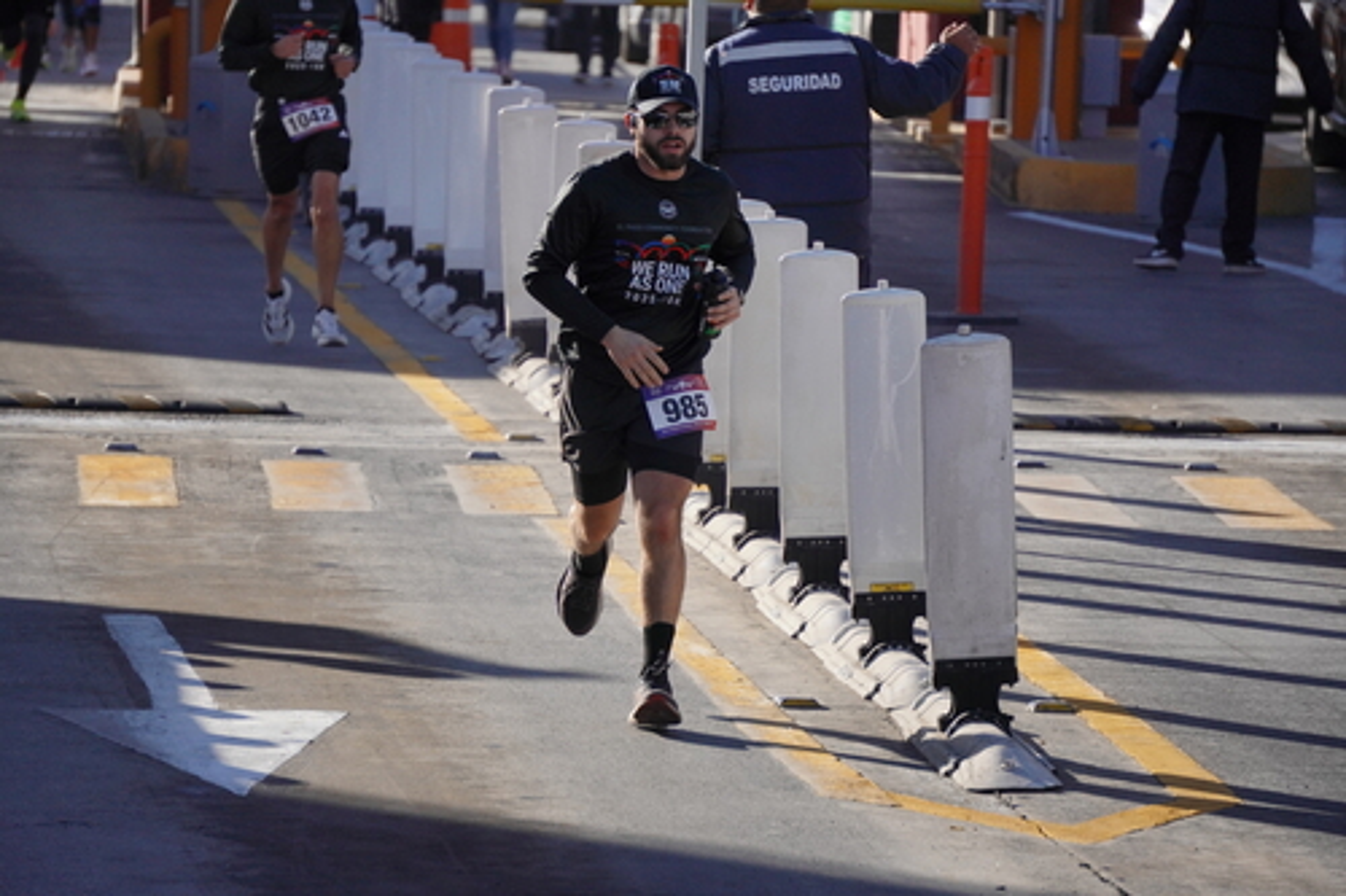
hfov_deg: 6.5
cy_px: 448
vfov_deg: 4.4
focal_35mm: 315
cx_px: 673
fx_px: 11773
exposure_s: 1/2500
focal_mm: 210
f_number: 6.3
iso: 500
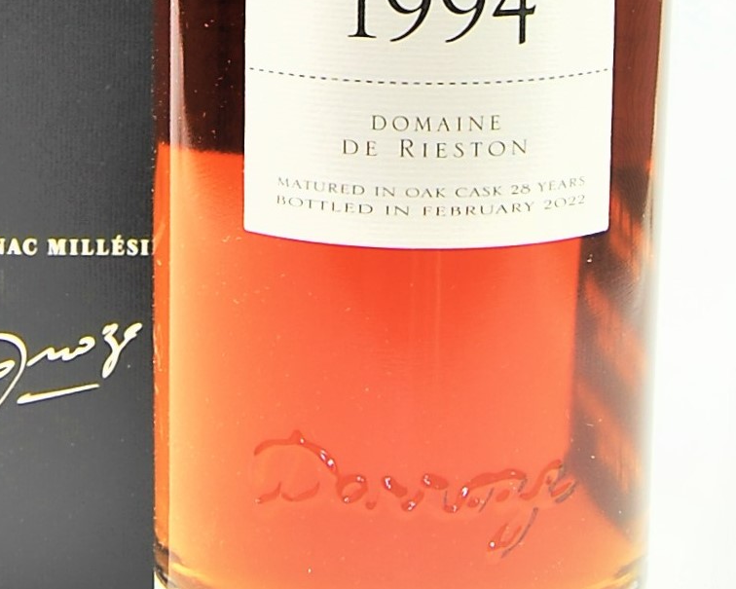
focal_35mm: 154
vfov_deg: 9.6
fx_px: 3355
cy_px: -405
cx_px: 226
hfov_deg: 12.5
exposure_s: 1/30
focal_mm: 30
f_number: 8
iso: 200
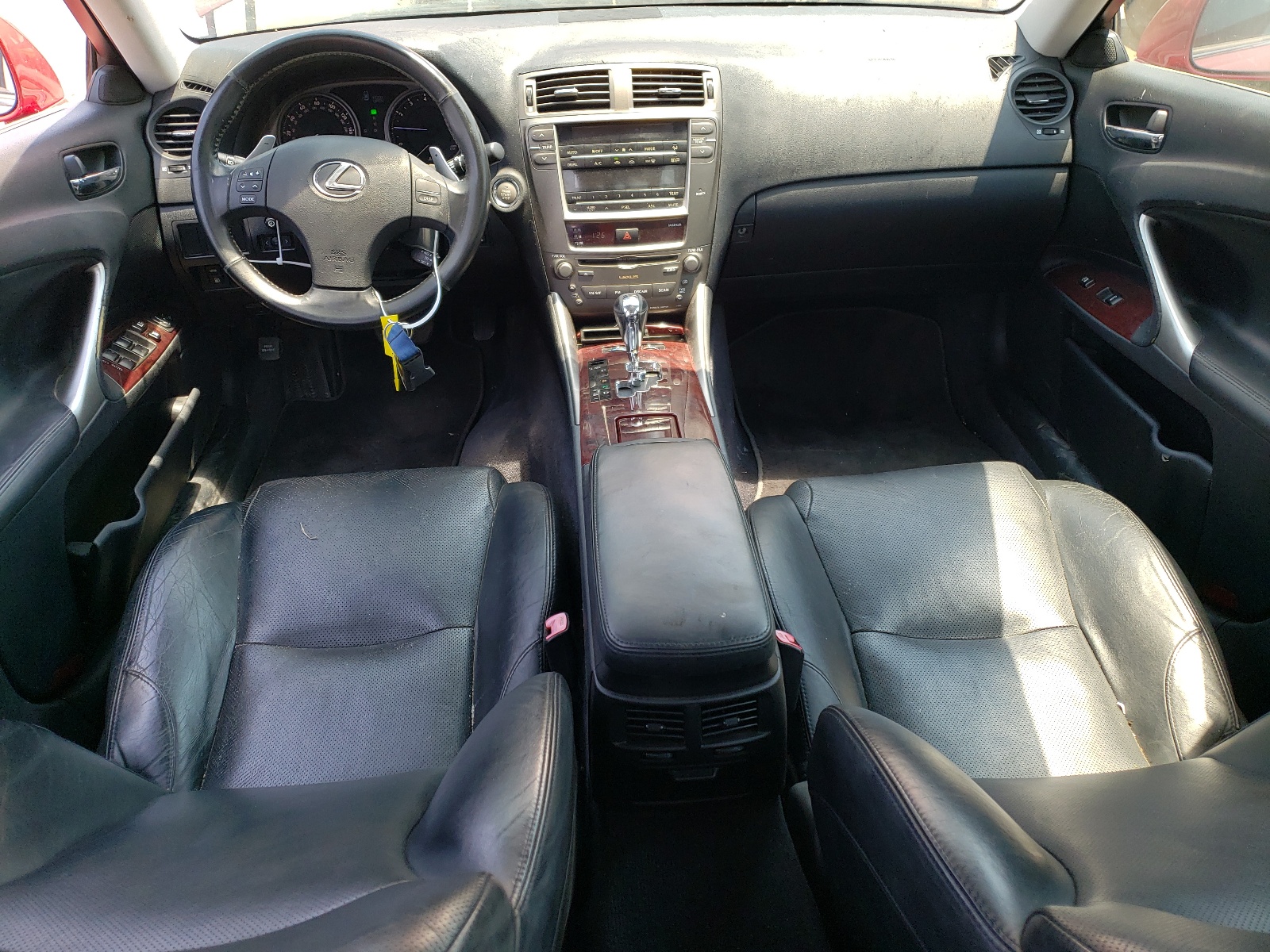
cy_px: 476
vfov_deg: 53.1
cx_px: 635
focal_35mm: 26
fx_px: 954
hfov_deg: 67.3
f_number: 1.5
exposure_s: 1/294
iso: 50
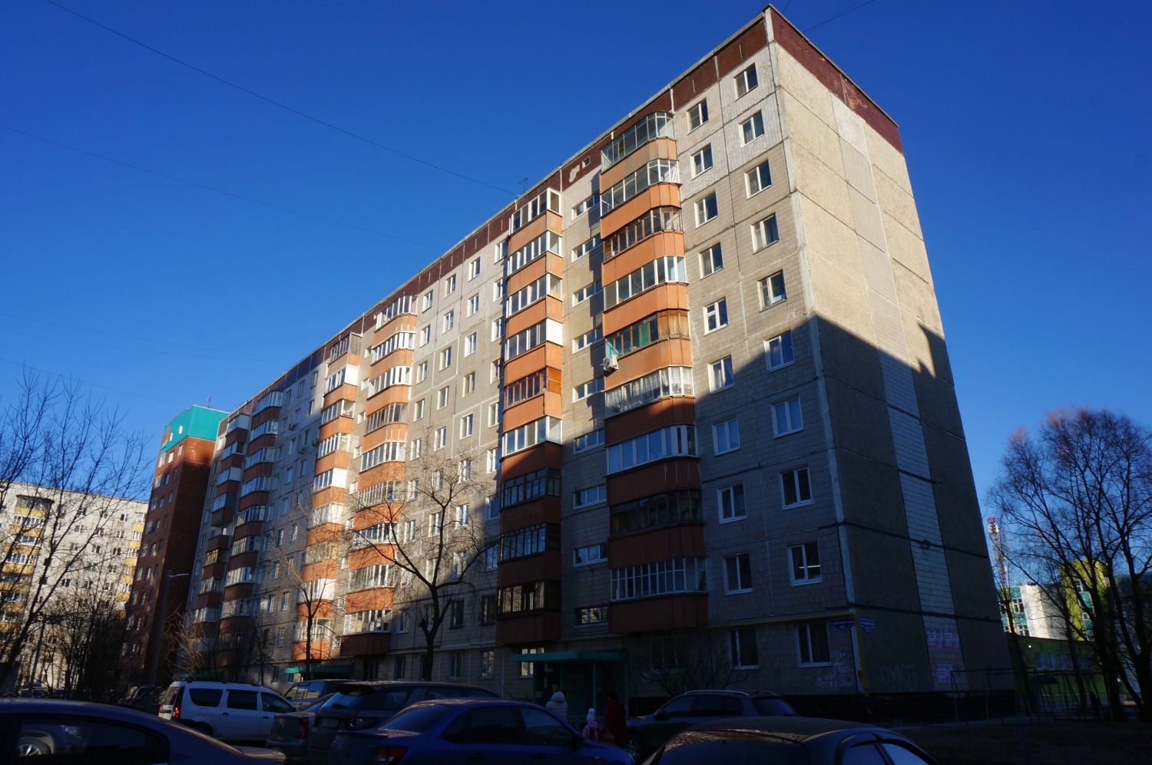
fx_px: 767
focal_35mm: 24
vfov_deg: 53.0
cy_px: 382
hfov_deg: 73.8
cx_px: 576
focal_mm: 16
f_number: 13
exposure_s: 1/100
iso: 100
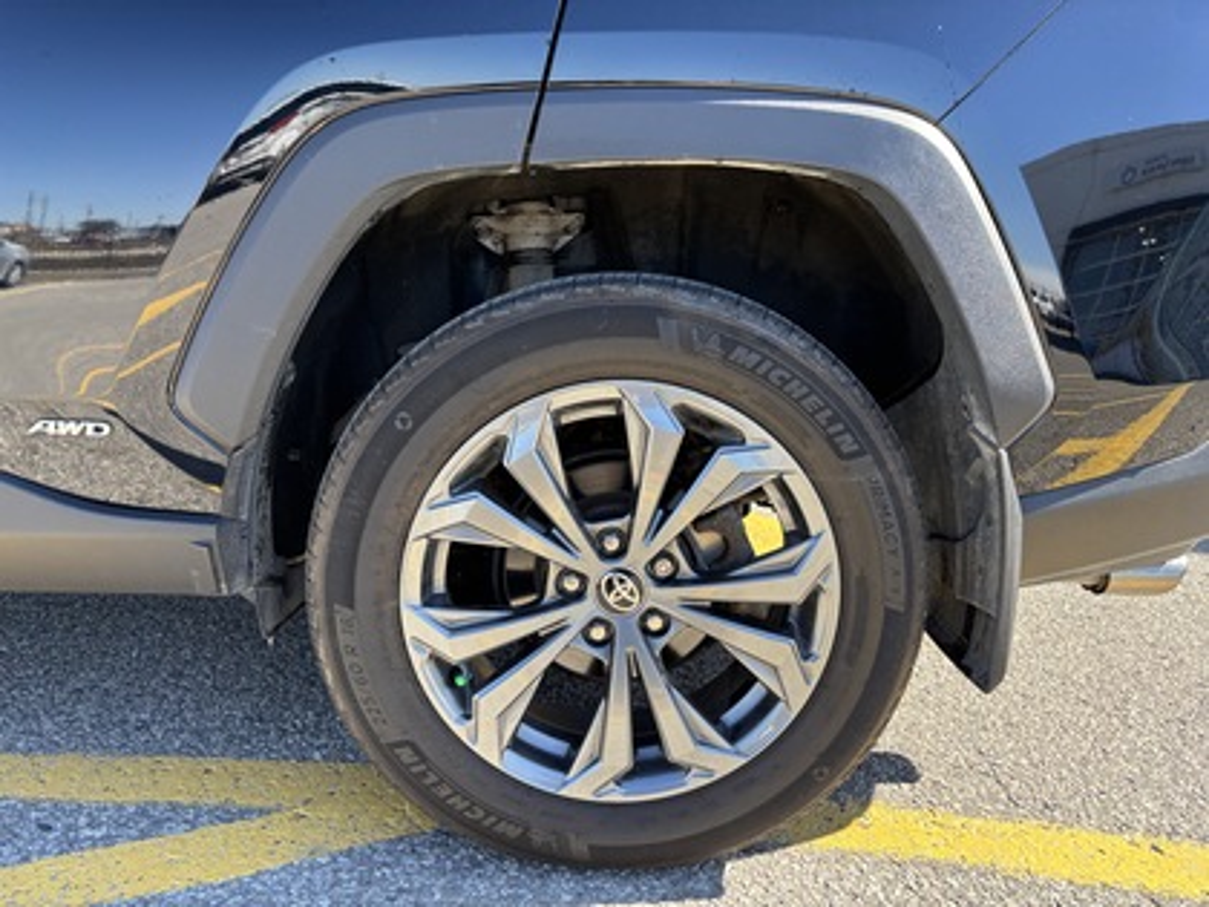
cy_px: 454
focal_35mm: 26
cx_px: 604
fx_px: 908
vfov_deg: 53.1
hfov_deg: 67.3
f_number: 1.6
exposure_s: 1/332
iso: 50
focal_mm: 5.96
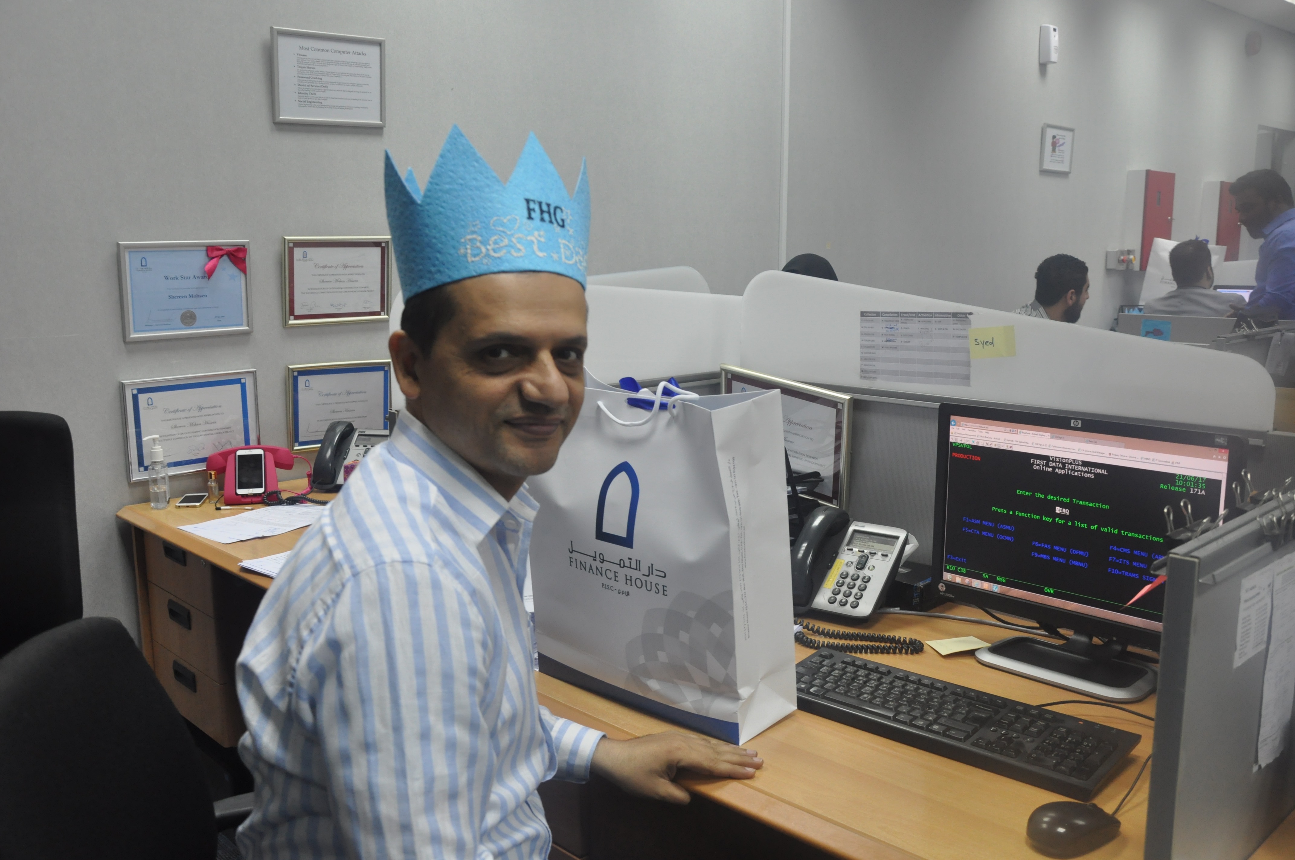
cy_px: 430
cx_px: 648
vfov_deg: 41.6
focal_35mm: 32
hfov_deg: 59.6
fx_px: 1132
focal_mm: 21
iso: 800
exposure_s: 1/40
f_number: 6.3
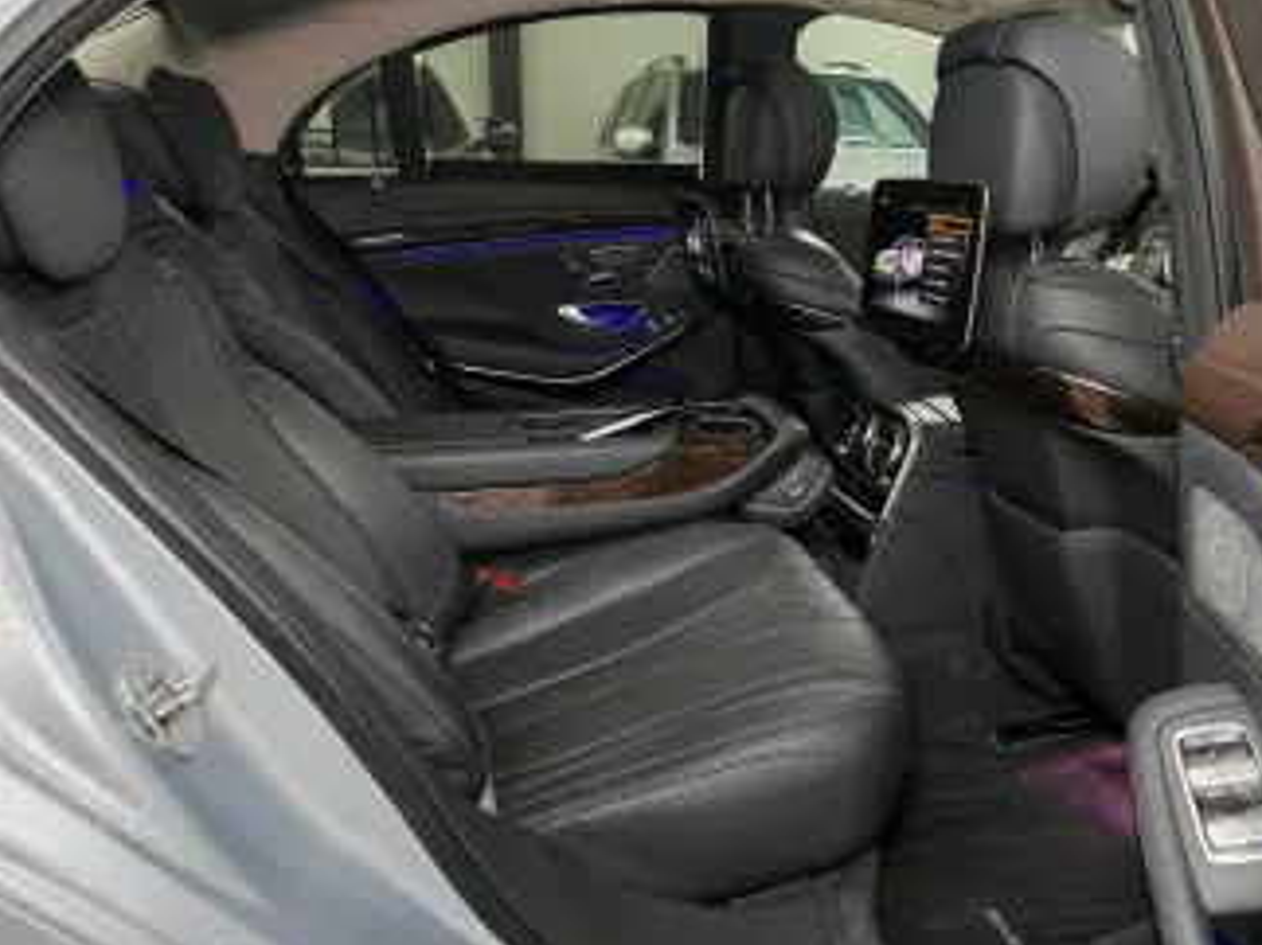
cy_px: 426
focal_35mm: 29
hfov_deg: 61.5
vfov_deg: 48.1
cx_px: 699
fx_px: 1057
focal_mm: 5.4
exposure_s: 1/50
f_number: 1.6
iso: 250
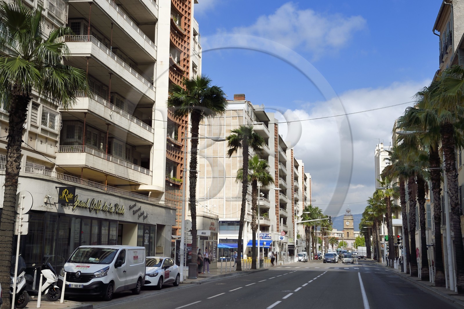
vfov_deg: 29.2
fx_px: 593
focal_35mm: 46
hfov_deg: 42.8
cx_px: 232
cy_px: 154
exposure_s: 1/250
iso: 200
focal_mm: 46
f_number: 16
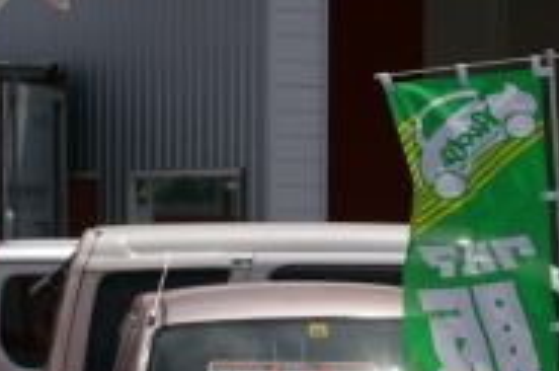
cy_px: 231
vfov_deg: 6.5
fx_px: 3240
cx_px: 787
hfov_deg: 9.6
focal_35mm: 209
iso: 200
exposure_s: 1/1500
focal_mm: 40
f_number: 6.7
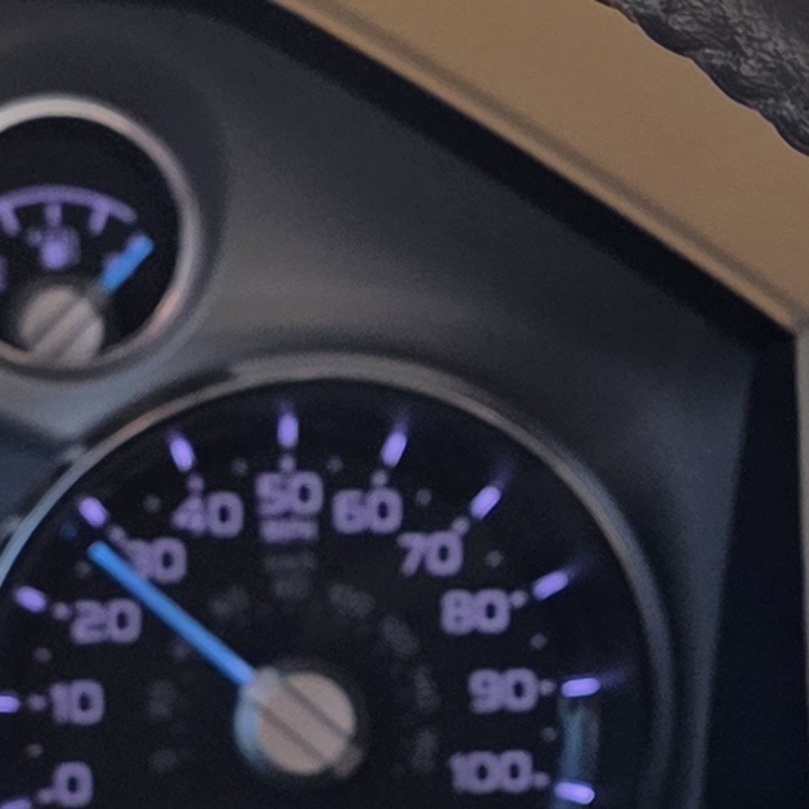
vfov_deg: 11.3
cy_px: 712
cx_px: 360
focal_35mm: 154
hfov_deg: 11.3
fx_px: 4072
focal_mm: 6.3
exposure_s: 1/2157
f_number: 1.7
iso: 80
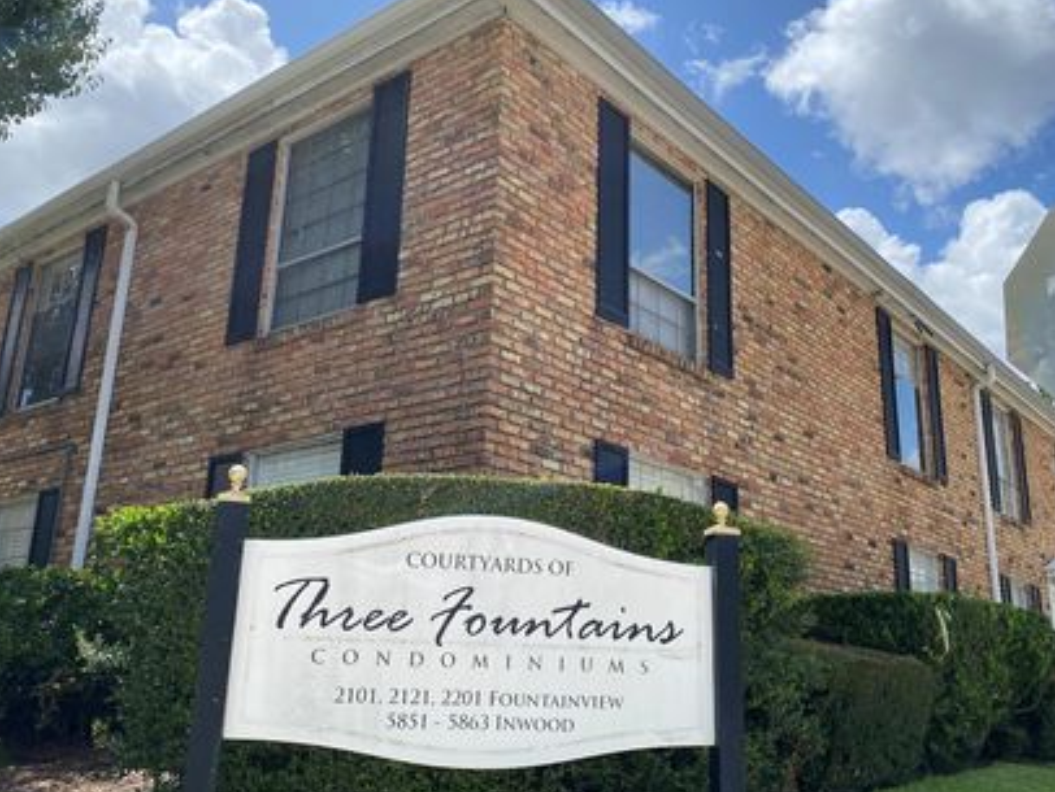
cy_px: 380
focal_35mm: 32
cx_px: 525
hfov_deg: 56.8
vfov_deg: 44.2
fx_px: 976
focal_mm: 4.25
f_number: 1.8
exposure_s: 1/2817
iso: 32
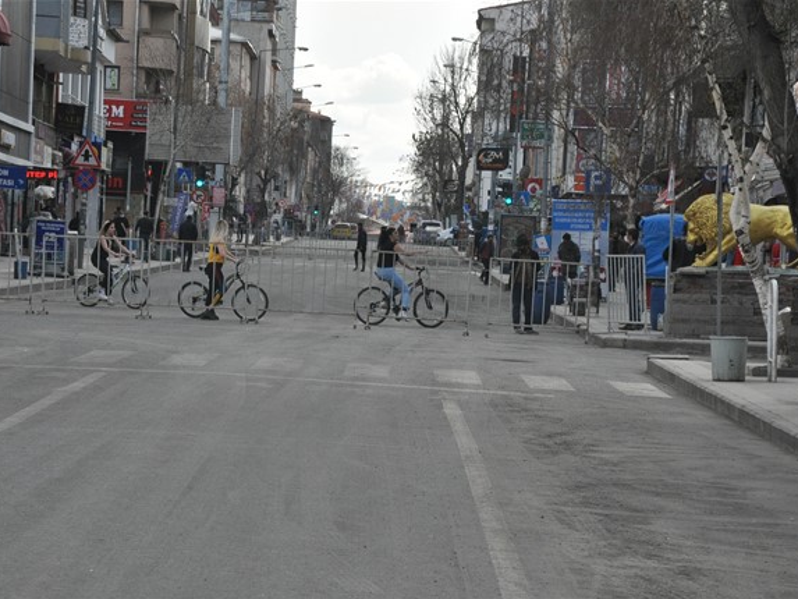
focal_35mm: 172
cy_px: 300
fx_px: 3955
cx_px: 357
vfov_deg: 8.7
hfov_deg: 11.5
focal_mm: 105
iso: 800
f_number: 8
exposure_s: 1/1000
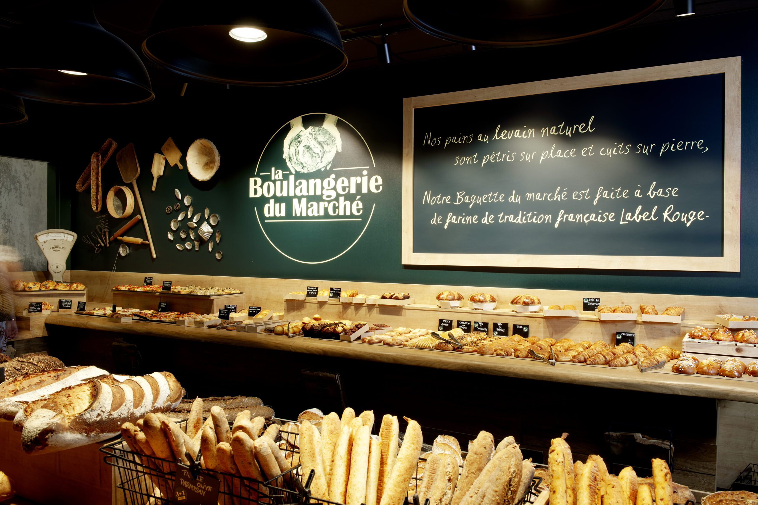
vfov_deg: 42.3
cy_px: 252
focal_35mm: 31
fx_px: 653
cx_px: 379
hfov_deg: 60.3
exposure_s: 1/2.5
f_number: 14
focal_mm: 31
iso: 100
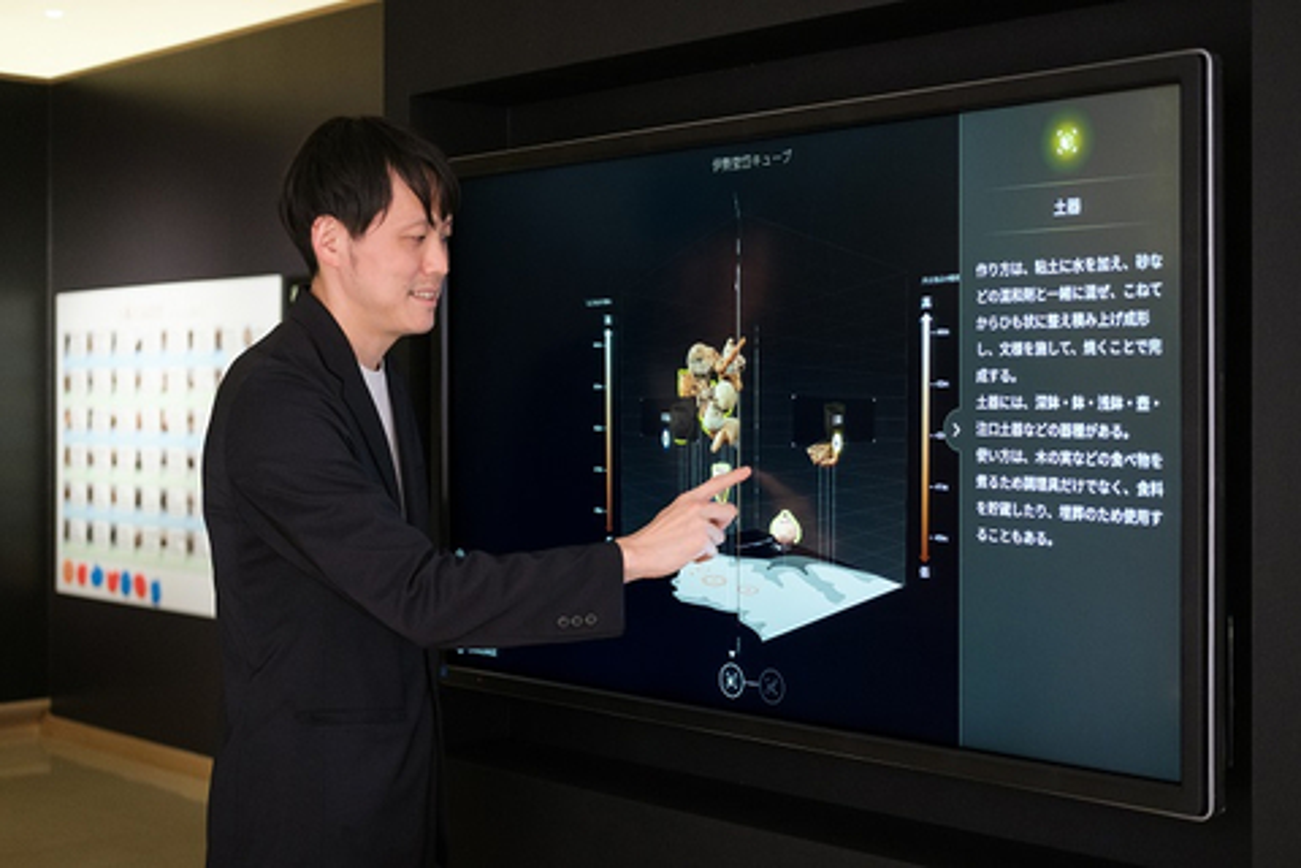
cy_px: 434
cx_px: 650
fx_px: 1915
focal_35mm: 53
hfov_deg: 37.5
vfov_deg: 25.5
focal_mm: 35
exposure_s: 1/60
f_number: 2.2
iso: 2500
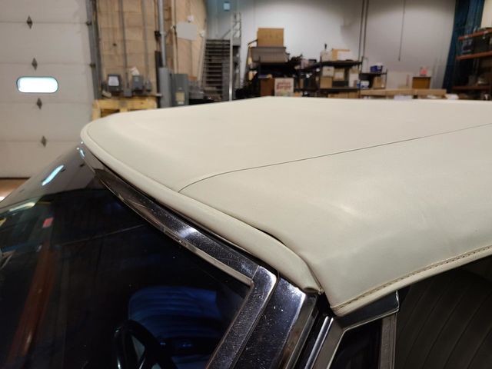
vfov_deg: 53.1
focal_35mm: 26
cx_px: 246
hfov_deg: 67.3
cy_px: 184
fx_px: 370
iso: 80
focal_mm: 5.4
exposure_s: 1/60
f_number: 1.8
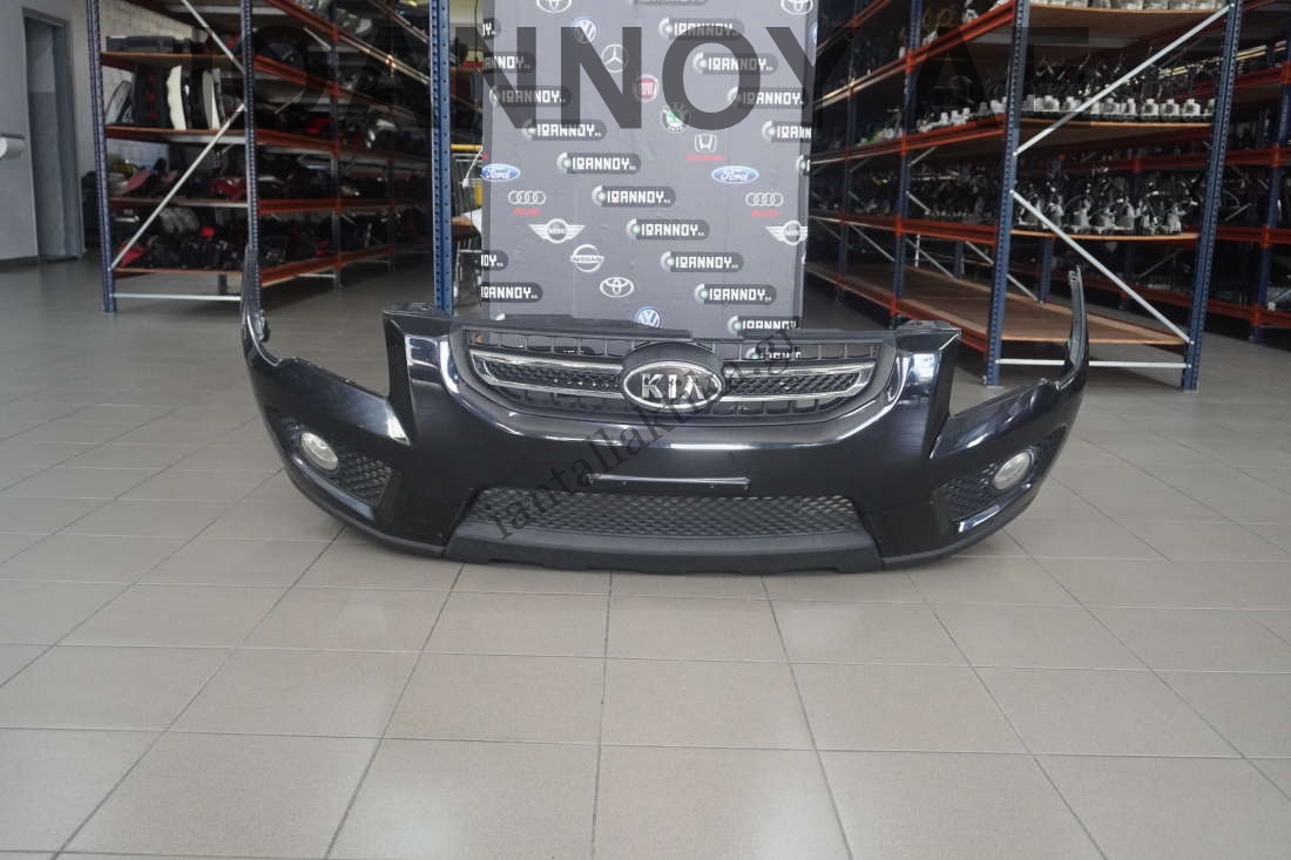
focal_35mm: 32
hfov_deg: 59.5
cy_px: 430
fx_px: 1129
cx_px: 646
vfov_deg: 41.7
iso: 2000
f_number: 4
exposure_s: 1/160
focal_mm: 21
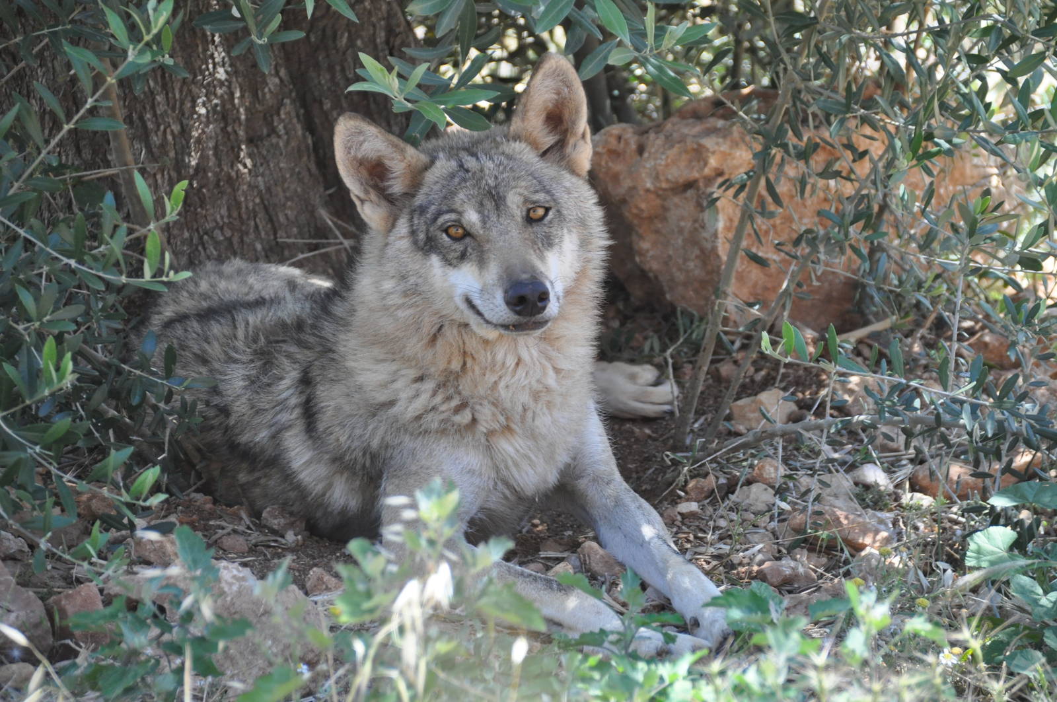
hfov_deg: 6.9
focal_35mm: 300
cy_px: 351
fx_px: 8798
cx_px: 528
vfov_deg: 4.6
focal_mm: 200
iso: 1000
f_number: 5.6
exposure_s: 1/400
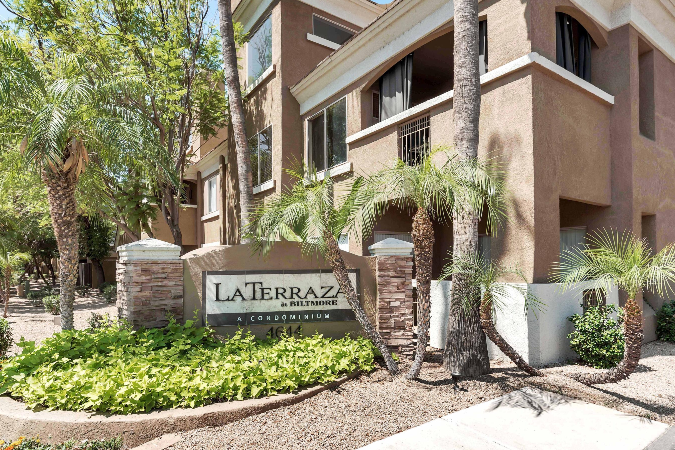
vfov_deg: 61.9
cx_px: 348
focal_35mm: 20
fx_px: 375
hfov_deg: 83.9
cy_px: 240
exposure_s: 1/250
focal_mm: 18
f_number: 8
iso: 160
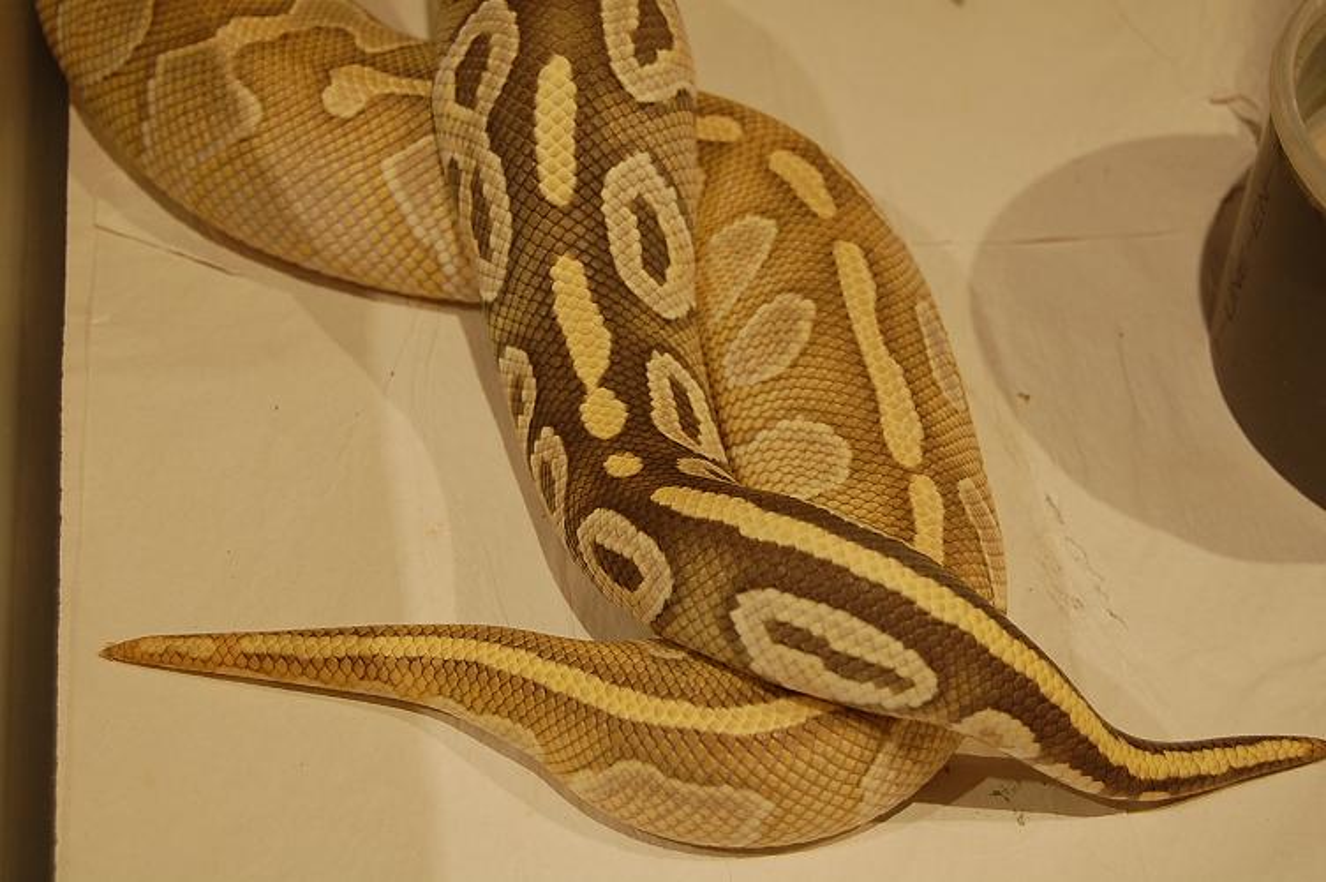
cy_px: 441
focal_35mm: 68
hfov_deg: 29.9
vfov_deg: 20.1
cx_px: 663
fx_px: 2484
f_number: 5.3
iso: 400
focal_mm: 45
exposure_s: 1/50
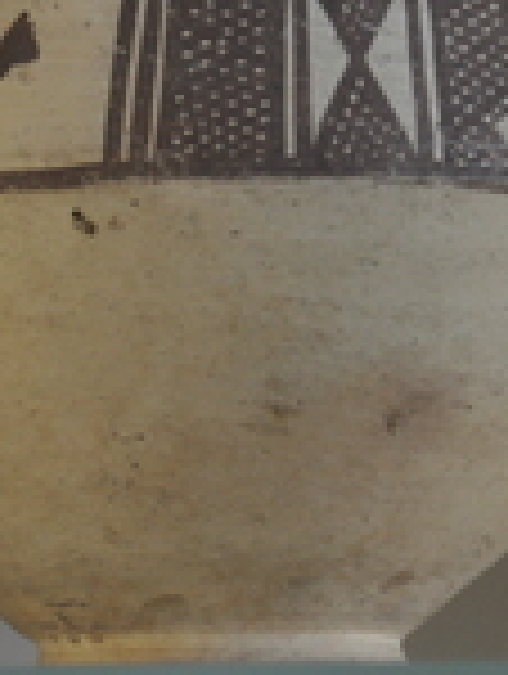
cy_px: 153
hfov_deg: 1.8
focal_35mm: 843
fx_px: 16448
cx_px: 193
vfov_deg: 2.3
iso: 800
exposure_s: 1/160
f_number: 5.6
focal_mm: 200
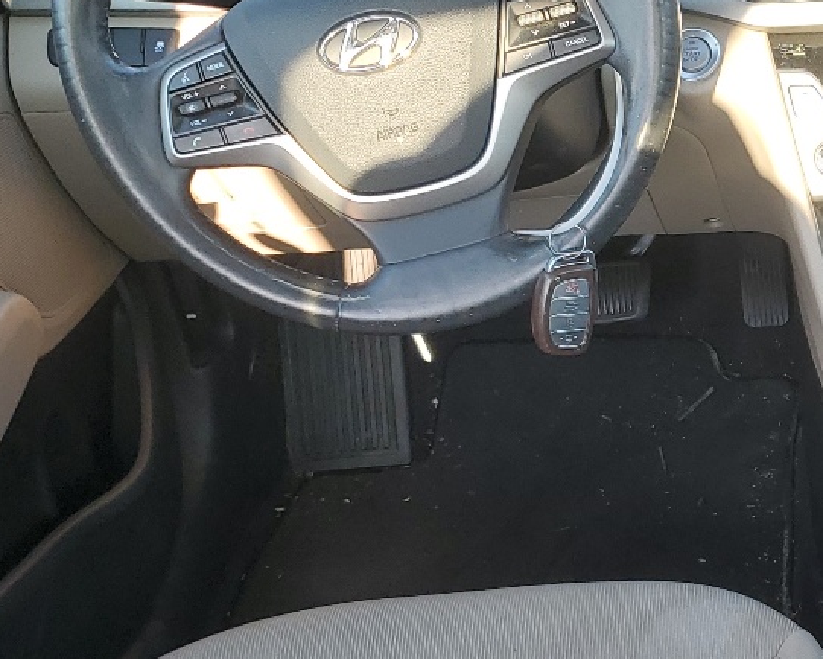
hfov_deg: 23.4
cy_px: 479
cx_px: 960
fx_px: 1827
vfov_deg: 20.3
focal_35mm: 75
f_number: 1.5
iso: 50
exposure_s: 1/200
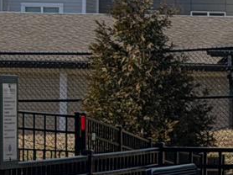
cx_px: 743
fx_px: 2381
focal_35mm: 354
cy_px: 151
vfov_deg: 4.2
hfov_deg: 5.2
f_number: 1.78
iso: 64
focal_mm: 6.76
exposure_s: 1/4587
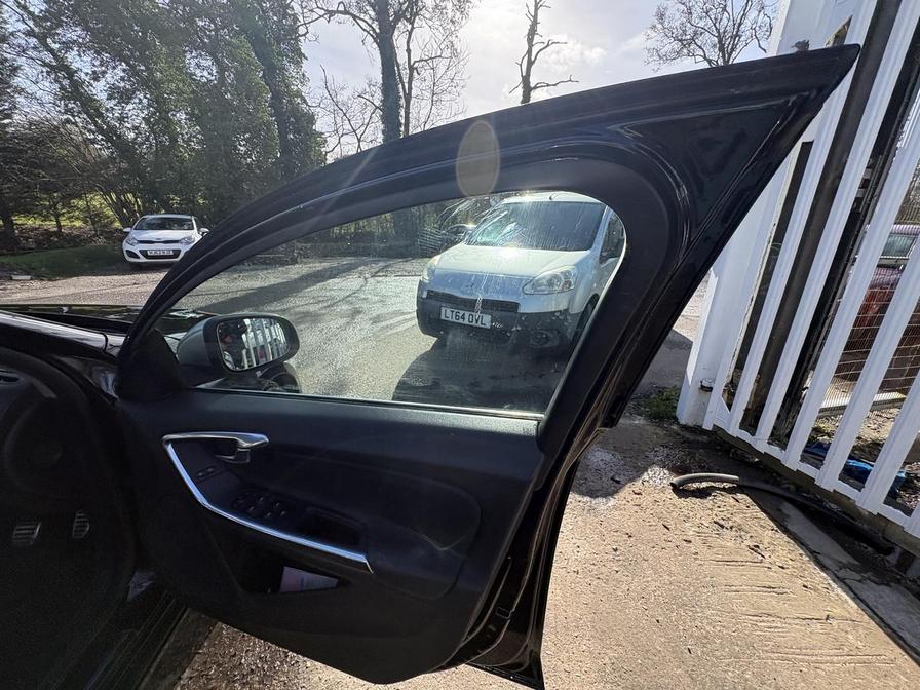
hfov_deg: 102.1
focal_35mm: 14
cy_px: 345
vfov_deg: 85.7
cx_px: 460
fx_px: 372
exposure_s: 1/980
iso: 64
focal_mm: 2.22
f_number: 2.2
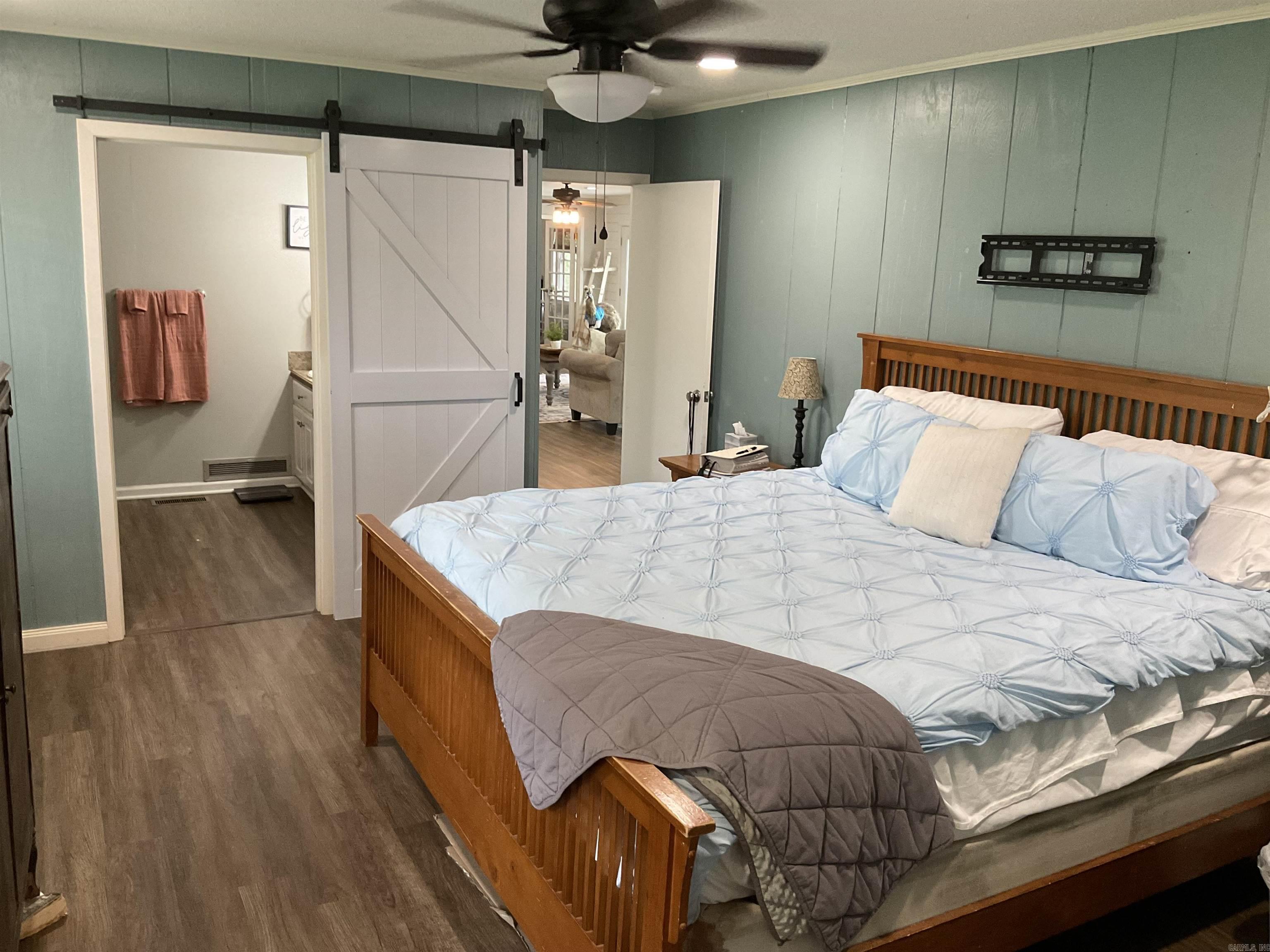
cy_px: 476
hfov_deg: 61.7
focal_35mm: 29
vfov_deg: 48.2
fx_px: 1064
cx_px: 635
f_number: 1.8
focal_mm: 3
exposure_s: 1/60
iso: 160
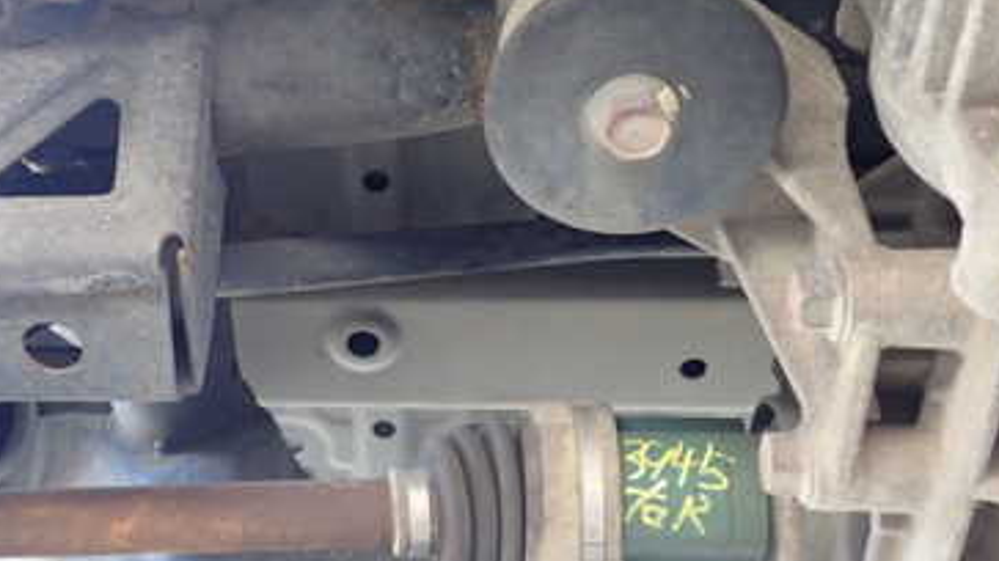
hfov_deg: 37.0
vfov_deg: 22.2
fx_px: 1430
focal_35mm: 54
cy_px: 234
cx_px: 187
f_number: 2.3
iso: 250
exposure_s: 1/30
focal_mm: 5.4
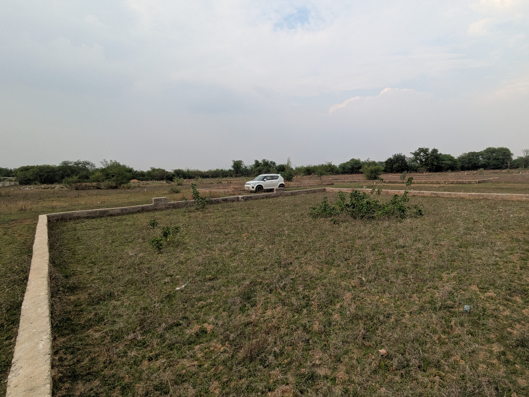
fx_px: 260
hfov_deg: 90.4
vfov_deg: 74.7
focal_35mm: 17
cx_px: 302
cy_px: 190
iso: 48
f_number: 2.2
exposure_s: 1/735
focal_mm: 1.83
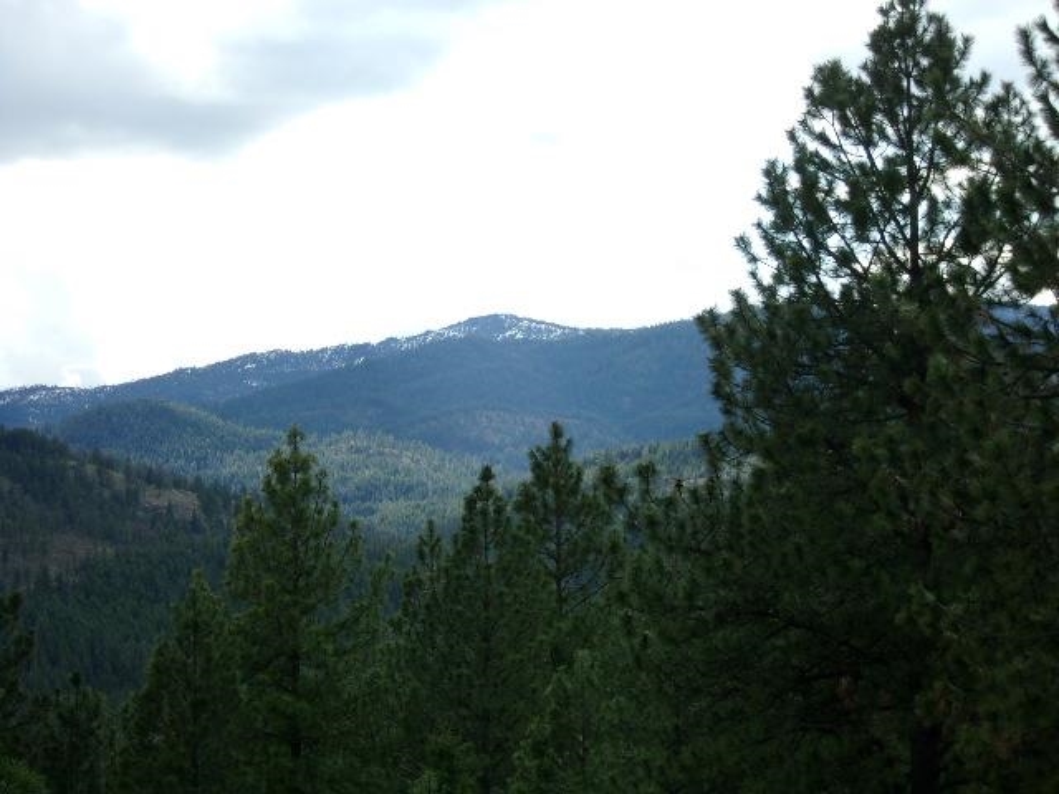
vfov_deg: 13.7
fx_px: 3304
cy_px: 397
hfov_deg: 18.2
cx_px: 530
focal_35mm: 108
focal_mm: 19.6
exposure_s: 1/160
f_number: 6.6
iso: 80
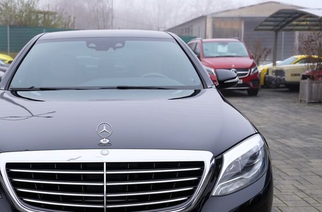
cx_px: 105
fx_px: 535
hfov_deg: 33.2
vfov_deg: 22.4
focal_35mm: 60
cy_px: 138
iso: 100
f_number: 4.5
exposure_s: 1/100
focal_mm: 34
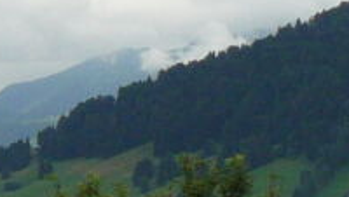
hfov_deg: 7.1
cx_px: -529
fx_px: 2612
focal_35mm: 282
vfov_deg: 4.3
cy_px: 192
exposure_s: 1/320
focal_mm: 6
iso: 100
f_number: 5.6
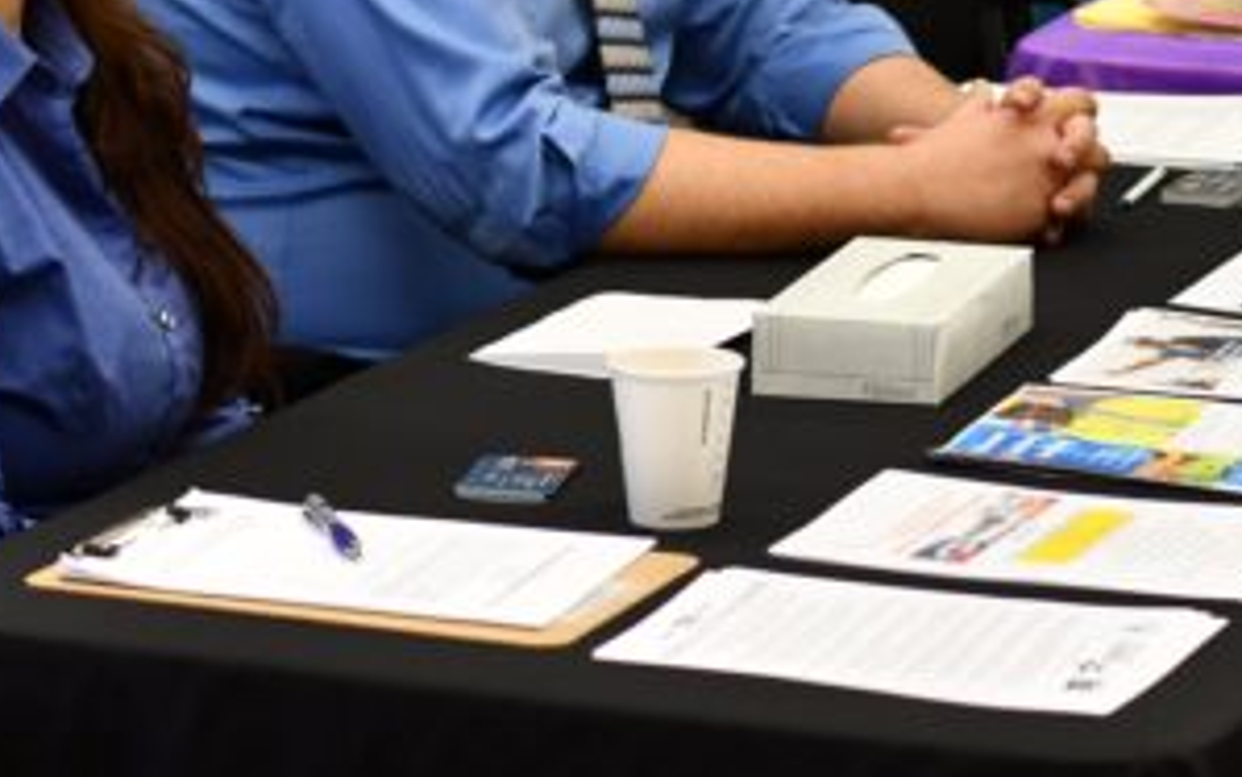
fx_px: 6026
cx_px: 1051
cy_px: -166
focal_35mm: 178
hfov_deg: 11.7
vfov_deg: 7.3
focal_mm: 50
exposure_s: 1/250
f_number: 2.8
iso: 800
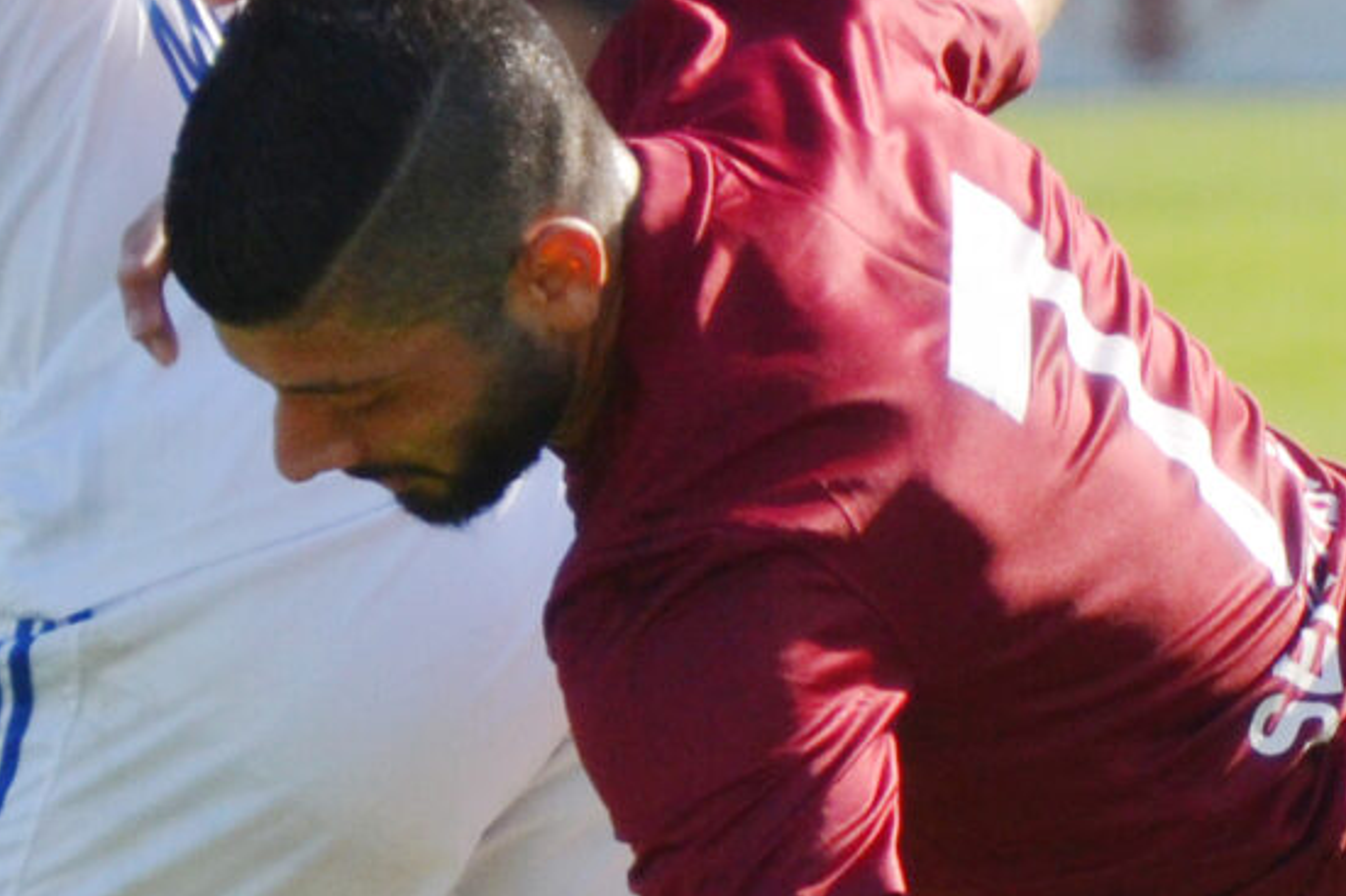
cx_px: 547
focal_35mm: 1395
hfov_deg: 1.5
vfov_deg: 1.0
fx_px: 52139
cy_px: 1302
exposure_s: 1/1600
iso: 400
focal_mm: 200
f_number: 5.6
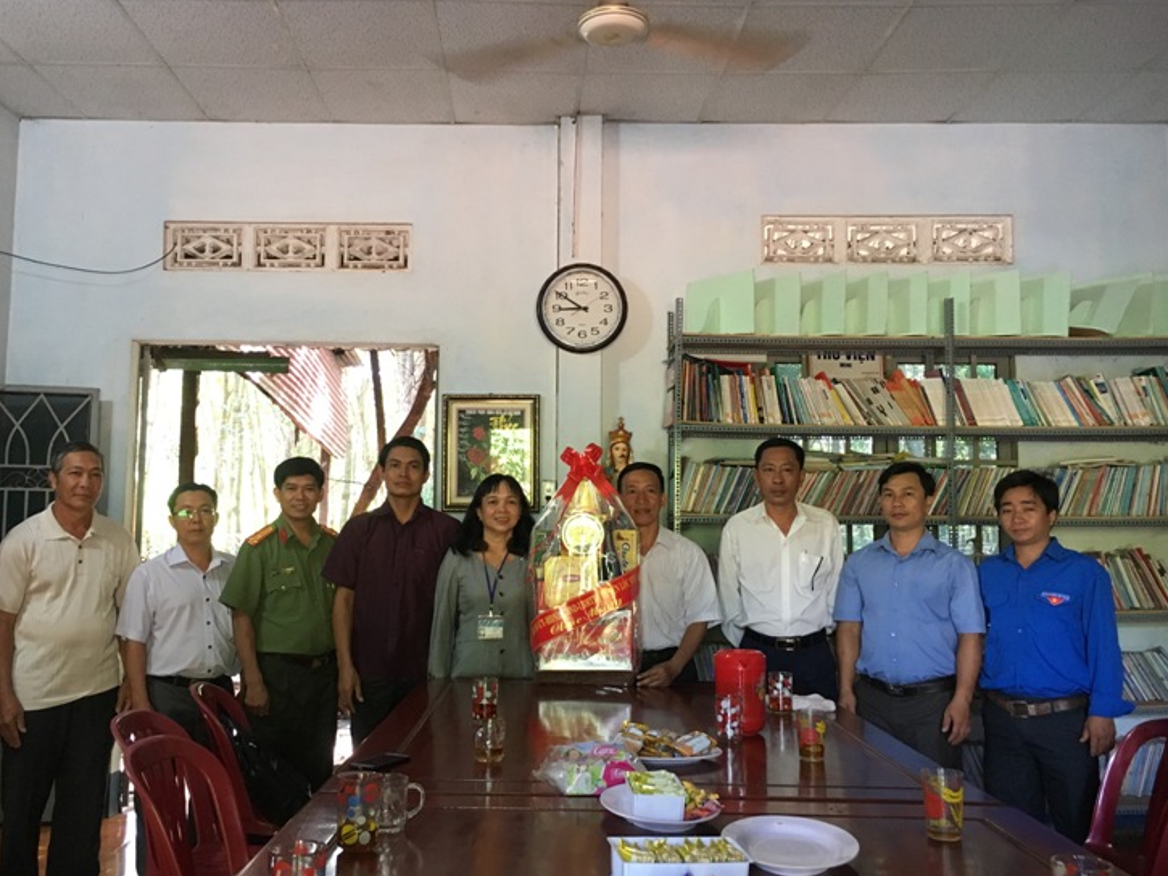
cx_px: 541
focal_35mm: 32
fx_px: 1080
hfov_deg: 56.7
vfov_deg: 44.2
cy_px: 446
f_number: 2.2
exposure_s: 1/33
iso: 200
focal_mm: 4.15
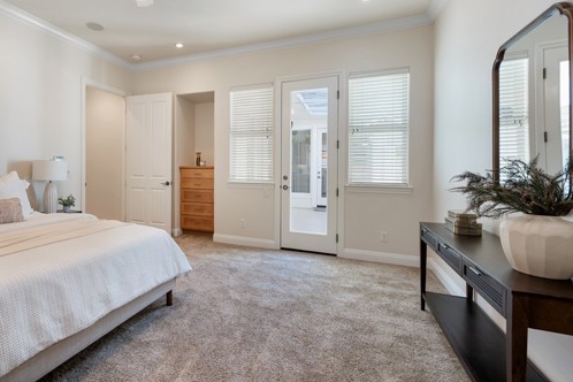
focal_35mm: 18
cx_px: 213
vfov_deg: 67.2
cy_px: 170
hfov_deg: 88.1
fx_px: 286
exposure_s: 1/5
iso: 100
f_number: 8
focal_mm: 14
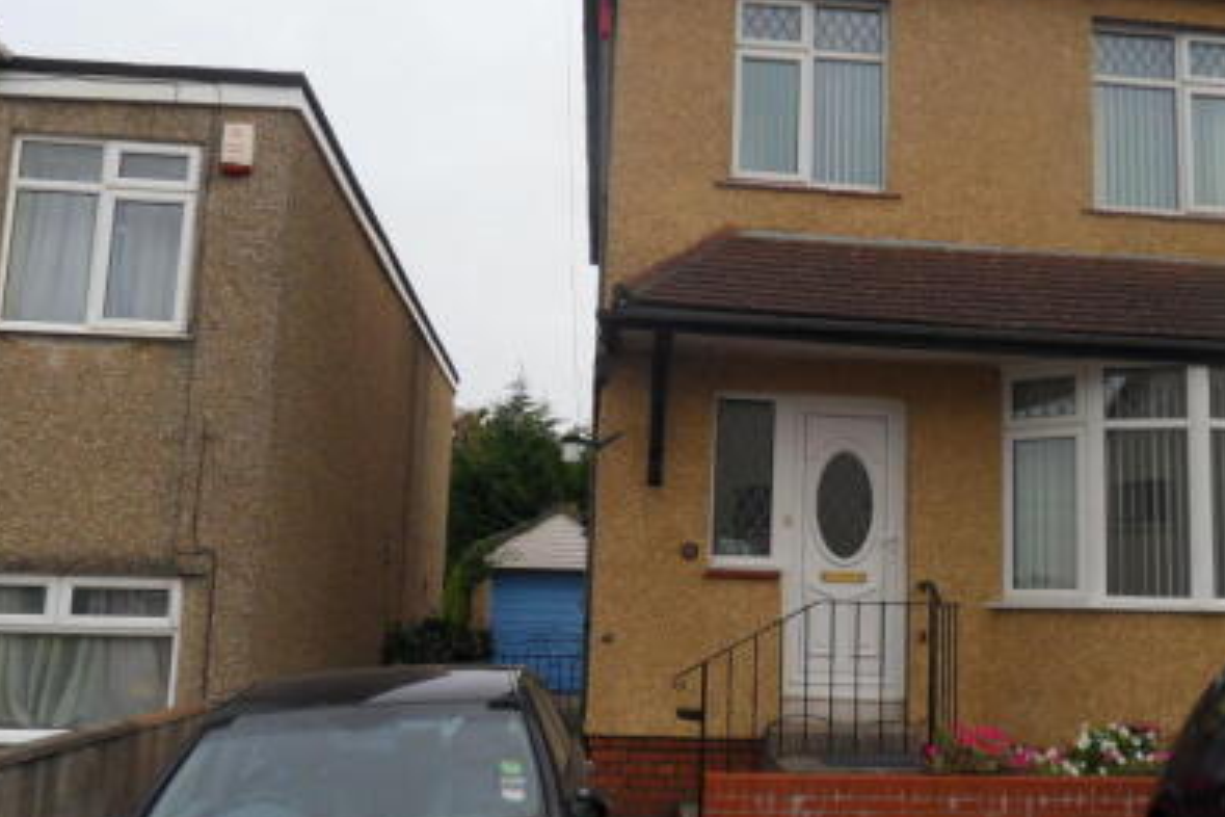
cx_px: 787
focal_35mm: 37
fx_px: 1259
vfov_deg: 35.9
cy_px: 398
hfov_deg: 51.2
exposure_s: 1/90
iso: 80
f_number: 7.5
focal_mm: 4.2
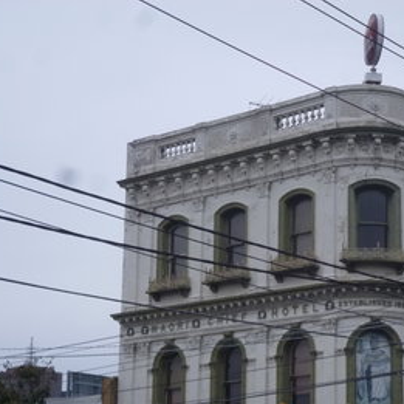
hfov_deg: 19.0
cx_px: 300
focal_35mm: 91
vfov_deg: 19.0
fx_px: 1202
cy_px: 277
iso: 200
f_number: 4.4
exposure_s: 1/320
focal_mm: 10
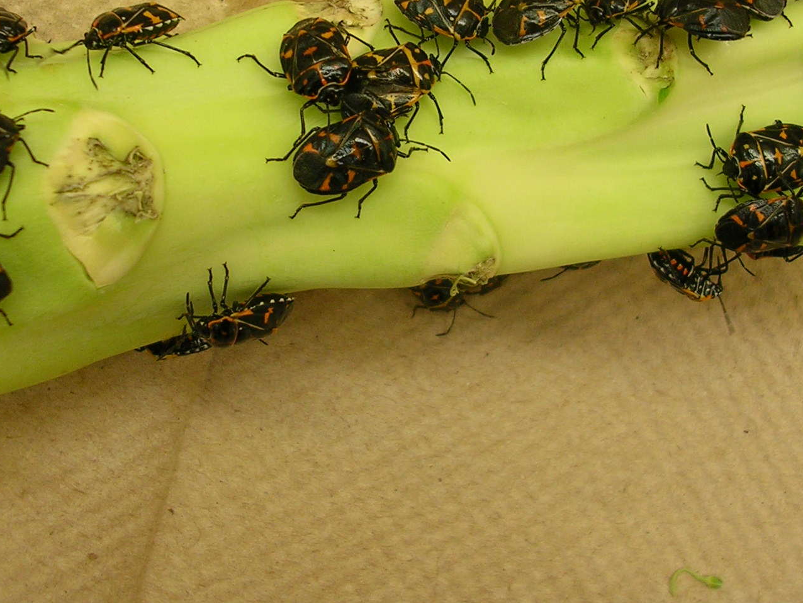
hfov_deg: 31.7
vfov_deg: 23.8
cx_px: 375
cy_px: 145
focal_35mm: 61
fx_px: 1415
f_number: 2.8
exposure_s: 1/60.8
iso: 50
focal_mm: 5.8
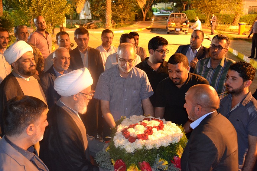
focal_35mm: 36
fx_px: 257
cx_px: 128
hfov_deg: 53.1
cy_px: 86
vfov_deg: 36.9
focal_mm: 24
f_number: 4
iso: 3200
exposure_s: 1/8
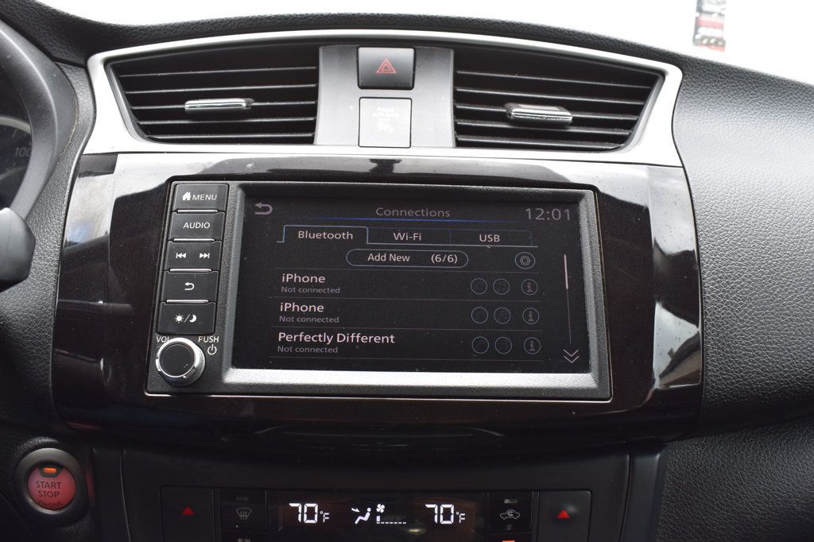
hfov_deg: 57.2
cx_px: 407
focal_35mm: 33
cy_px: 271
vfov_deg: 39.9
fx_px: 746
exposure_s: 1/50
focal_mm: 22
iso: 400
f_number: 8
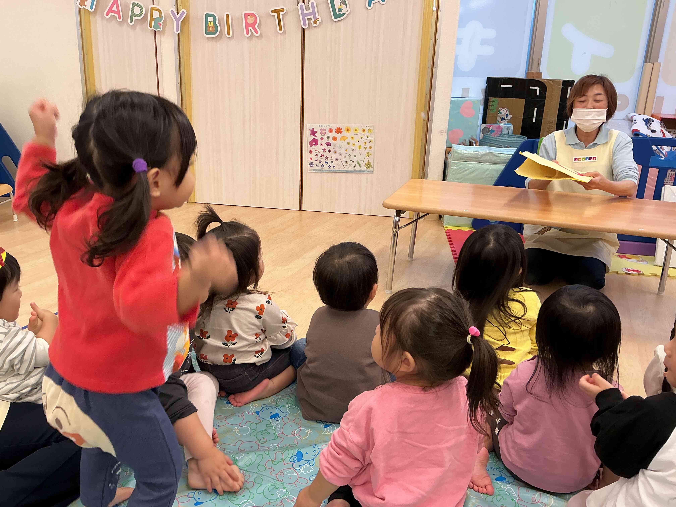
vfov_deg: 48.2
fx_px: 566
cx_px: 338
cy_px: 254
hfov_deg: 61.7
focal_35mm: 29
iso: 50
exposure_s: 1/60
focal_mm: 3
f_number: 1.8
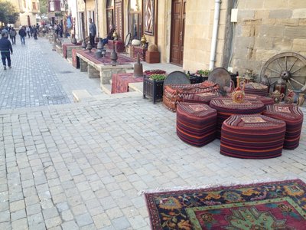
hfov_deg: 52.6
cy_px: 115
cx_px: 153
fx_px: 309
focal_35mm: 35
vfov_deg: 40.7
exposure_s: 1/129
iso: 64
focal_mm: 4.28
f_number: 2.4
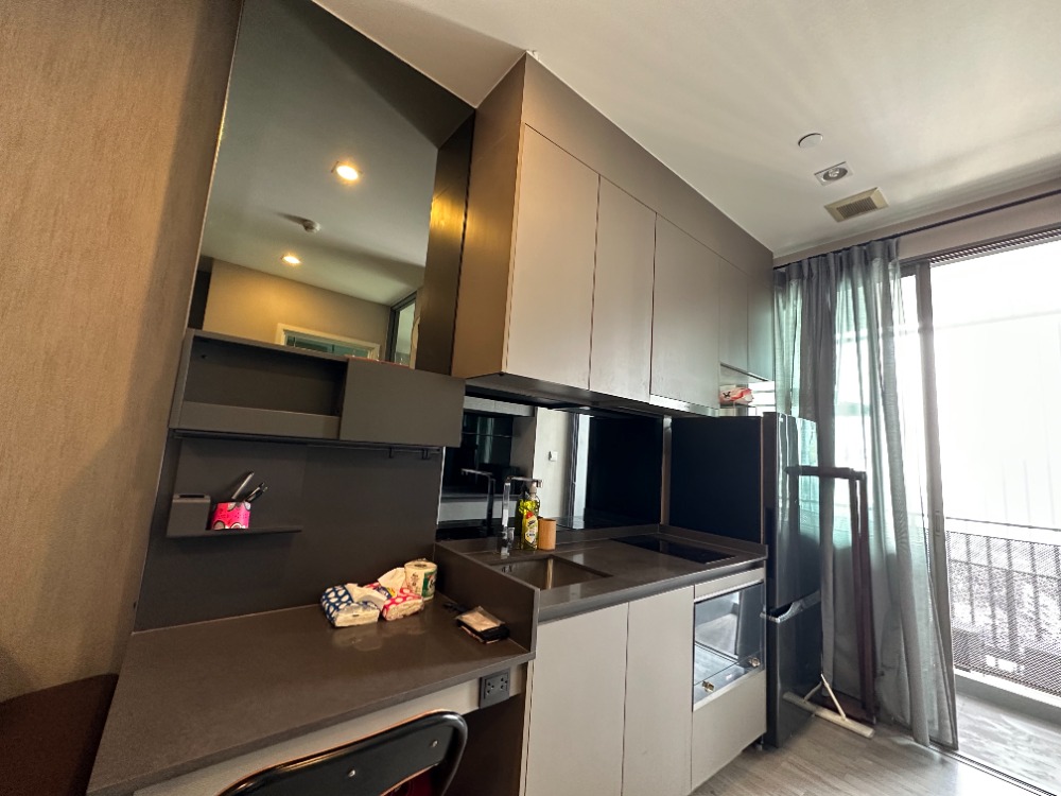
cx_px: 530
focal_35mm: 14
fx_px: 429
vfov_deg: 85.7
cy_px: 398
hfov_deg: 102.1
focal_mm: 2.22
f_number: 2.2
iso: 400
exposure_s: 1/50
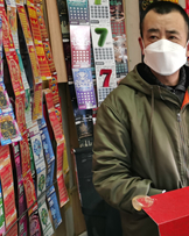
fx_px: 455
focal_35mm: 65
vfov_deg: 29.0
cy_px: 155
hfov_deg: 21.9
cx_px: 222
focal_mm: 5.58
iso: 250
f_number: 1.8
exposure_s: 1/50
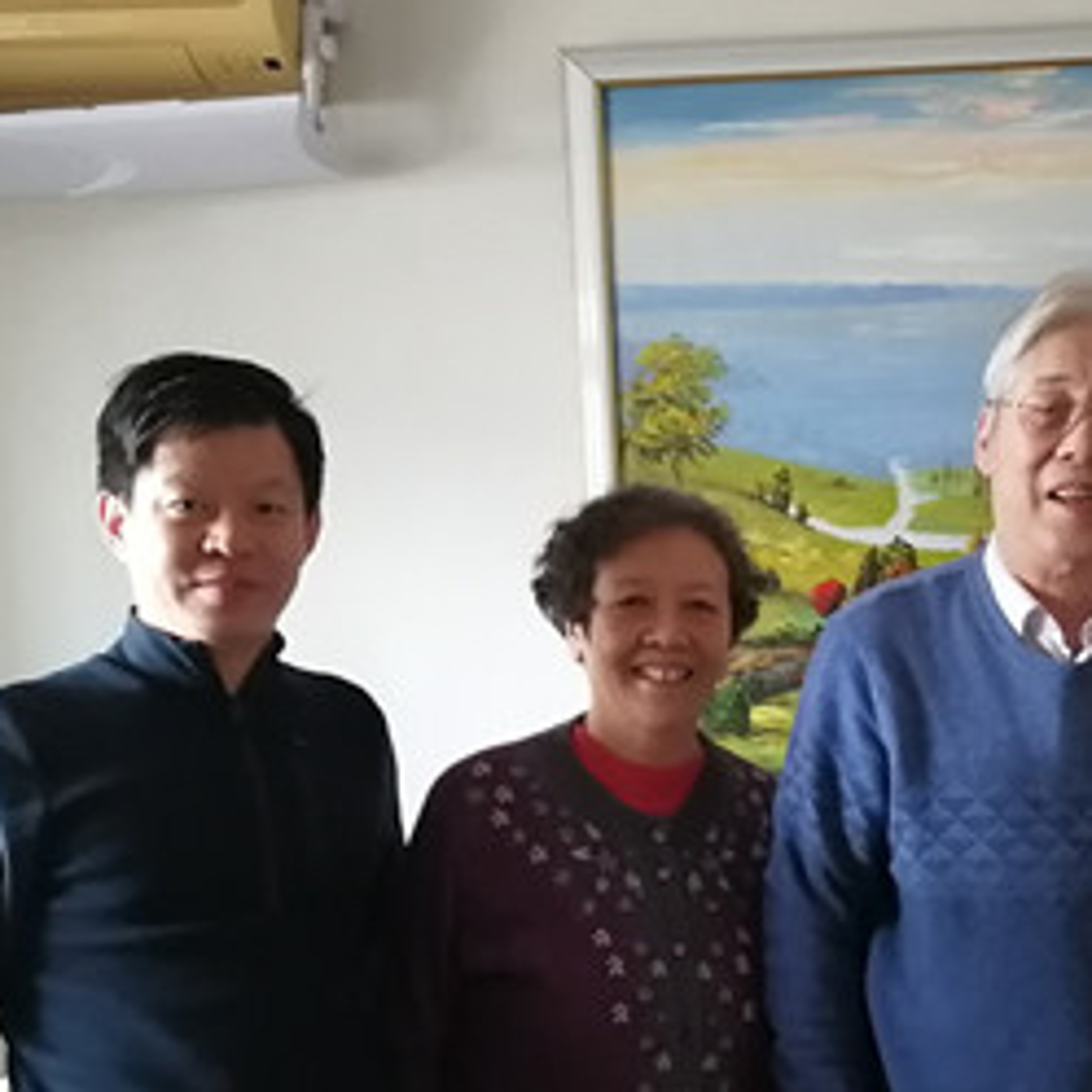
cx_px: 877
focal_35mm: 48
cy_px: 726
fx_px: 1713
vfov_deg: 35.0
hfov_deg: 34.3
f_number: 1.8
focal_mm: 3.62
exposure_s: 1/33.3
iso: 400
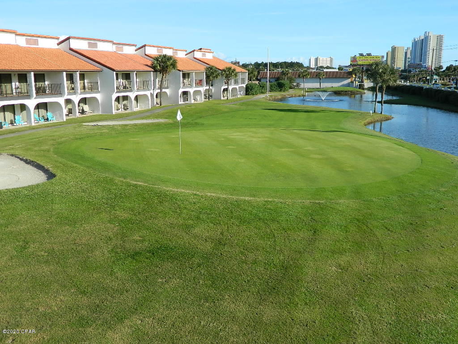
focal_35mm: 35
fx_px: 463
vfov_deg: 40.7
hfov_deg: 52.6
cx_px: 229
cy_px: 172
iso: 80
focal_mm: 6.2
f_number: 3.3
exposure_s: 1/640
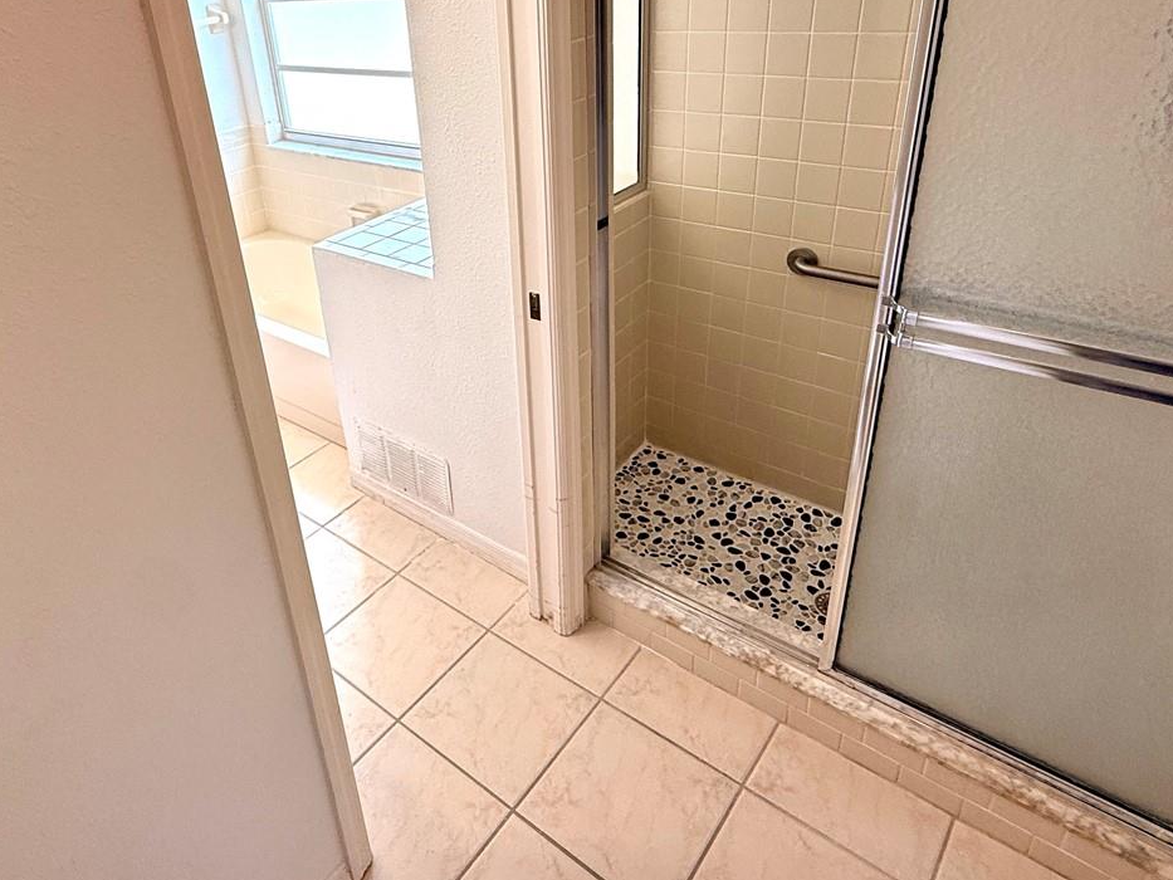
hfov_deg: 70.4
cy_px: 316
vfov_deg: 56.0
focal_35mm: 24
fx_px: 813
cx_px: 435
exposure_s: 1/120
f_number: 2.2
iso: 80
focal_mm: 2.22
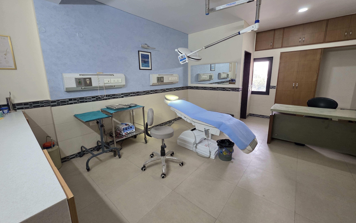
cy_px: 104
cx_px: 176
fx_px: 136
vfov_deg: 78.5
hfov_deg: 105.3
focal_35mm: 14
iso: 250
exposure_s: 1/100
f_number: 1.9
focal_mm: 2.2
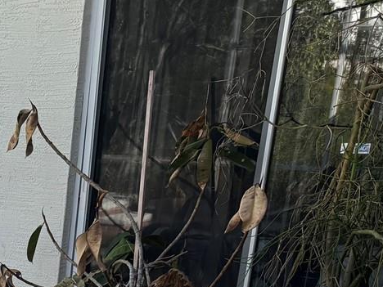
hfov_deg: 21.3
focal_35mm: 82
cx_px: -133
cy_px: 476
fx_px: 907
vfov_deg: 15.9
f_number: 1.78
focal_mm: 6.76
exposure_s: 1/1314
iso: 100
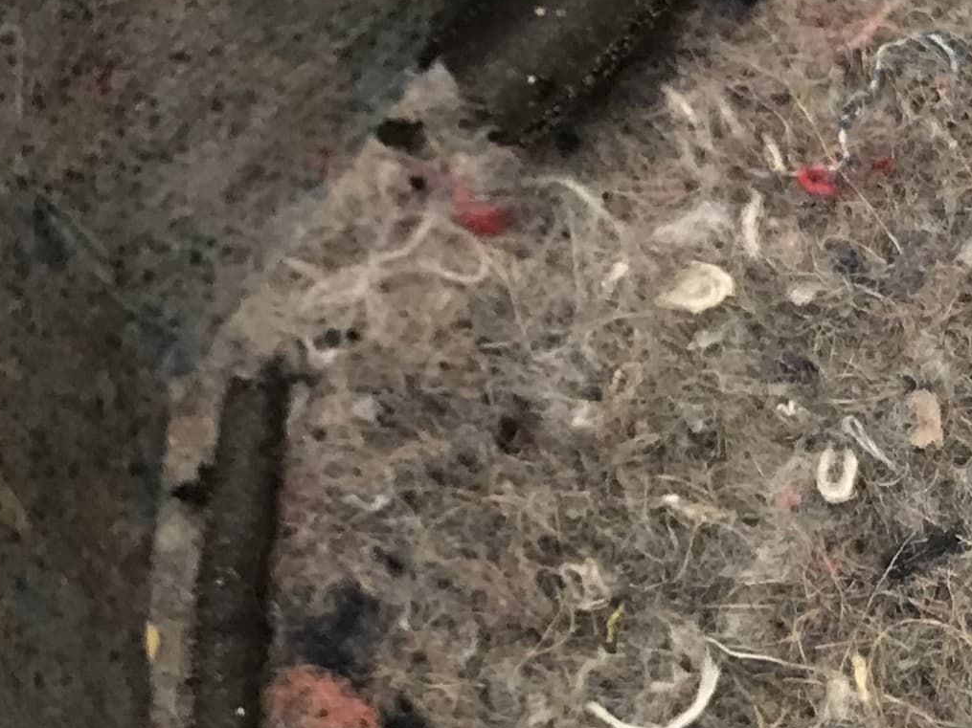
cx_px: 896
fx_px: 3060
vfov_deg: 13.6
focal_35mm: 109
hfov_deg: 17.7
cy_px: 396
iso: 32
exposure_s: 1/20
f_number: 1.8
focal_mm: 3.99
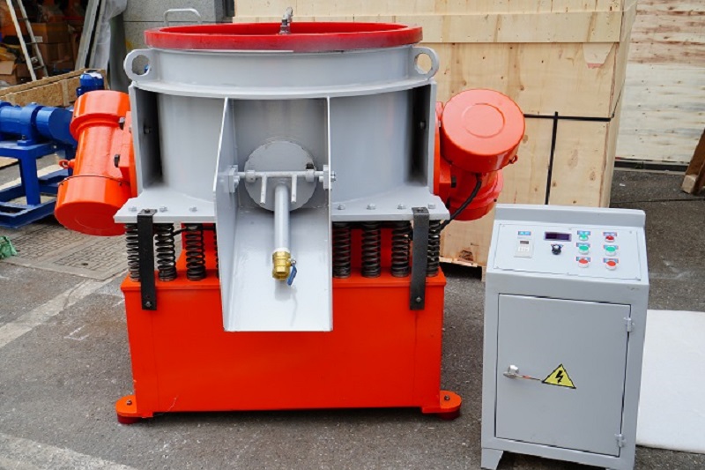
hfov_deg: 61.9
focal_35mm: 30
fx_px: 587
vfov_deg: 43.6
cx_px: 352
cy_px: 235
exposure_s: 1/90
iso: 100
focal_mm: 30
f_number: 8
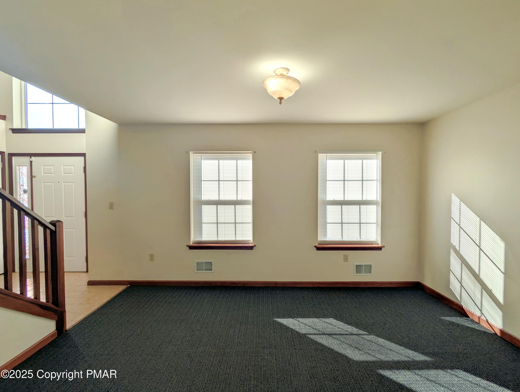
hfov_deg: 94.4
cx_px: 260
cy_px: 196
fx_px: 241
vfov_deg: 78.2
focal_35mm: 16
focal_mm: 2.35
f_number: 2.2
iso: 41
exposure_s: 1/929
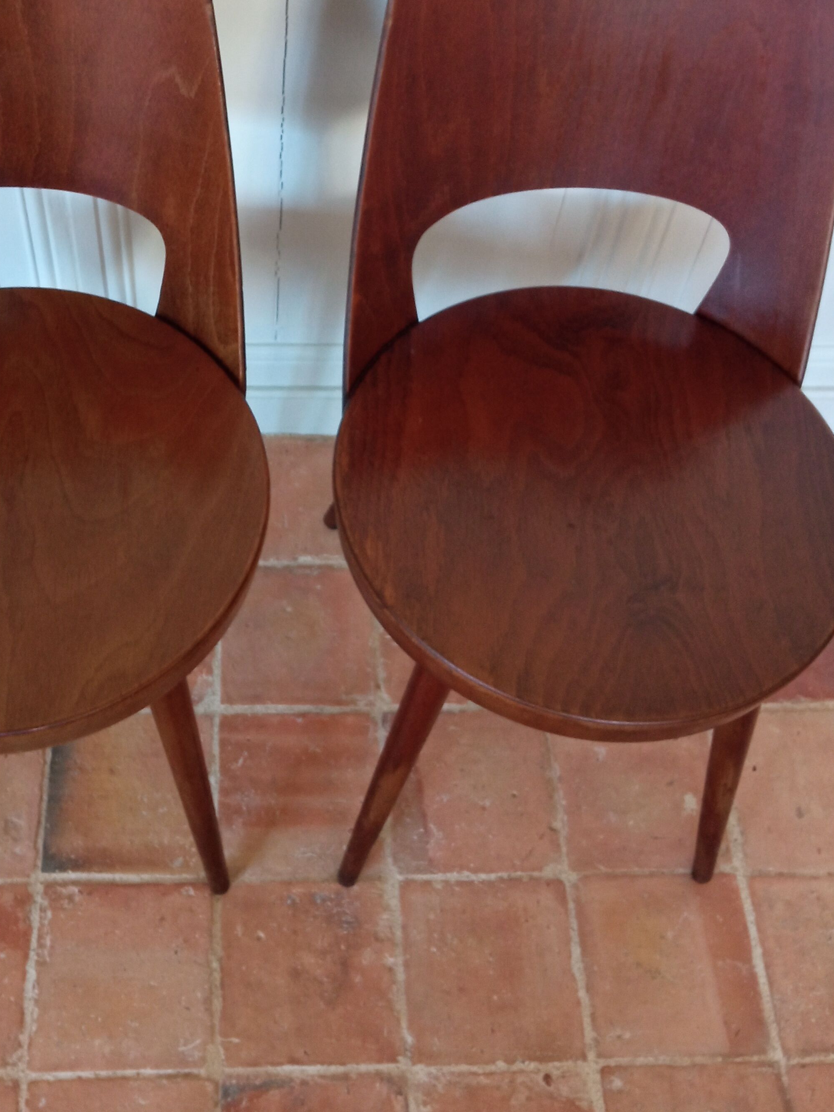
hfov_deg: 34.1
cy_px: 417
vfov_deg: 44.4
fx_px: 1349
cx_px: 290
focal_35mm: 42
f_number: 2.2
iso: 750
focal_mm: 3.79
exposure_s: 1/25
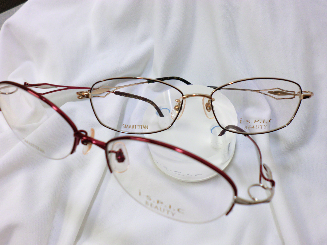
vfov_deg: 44.2
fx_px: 302
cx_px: 164
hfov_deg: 56.8
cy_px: 122
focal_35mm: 32
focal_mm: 5.8
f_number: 3.5
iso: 125
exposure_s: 1/60
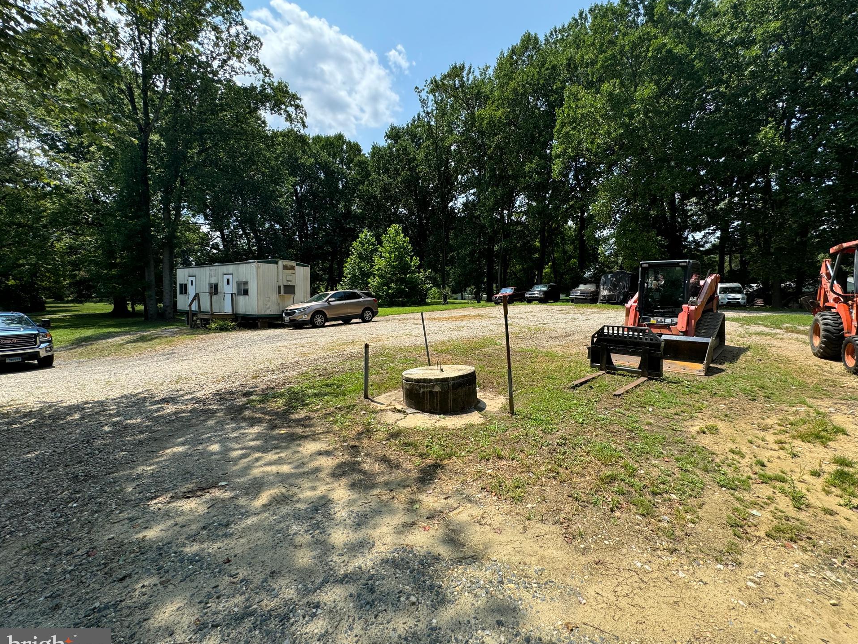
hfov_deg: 98.0
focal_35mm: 15
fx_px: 372
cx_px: 459
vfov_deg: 81.8
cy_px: 320
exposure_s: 1/1178
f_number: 2.2
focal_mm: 2.22
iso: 50
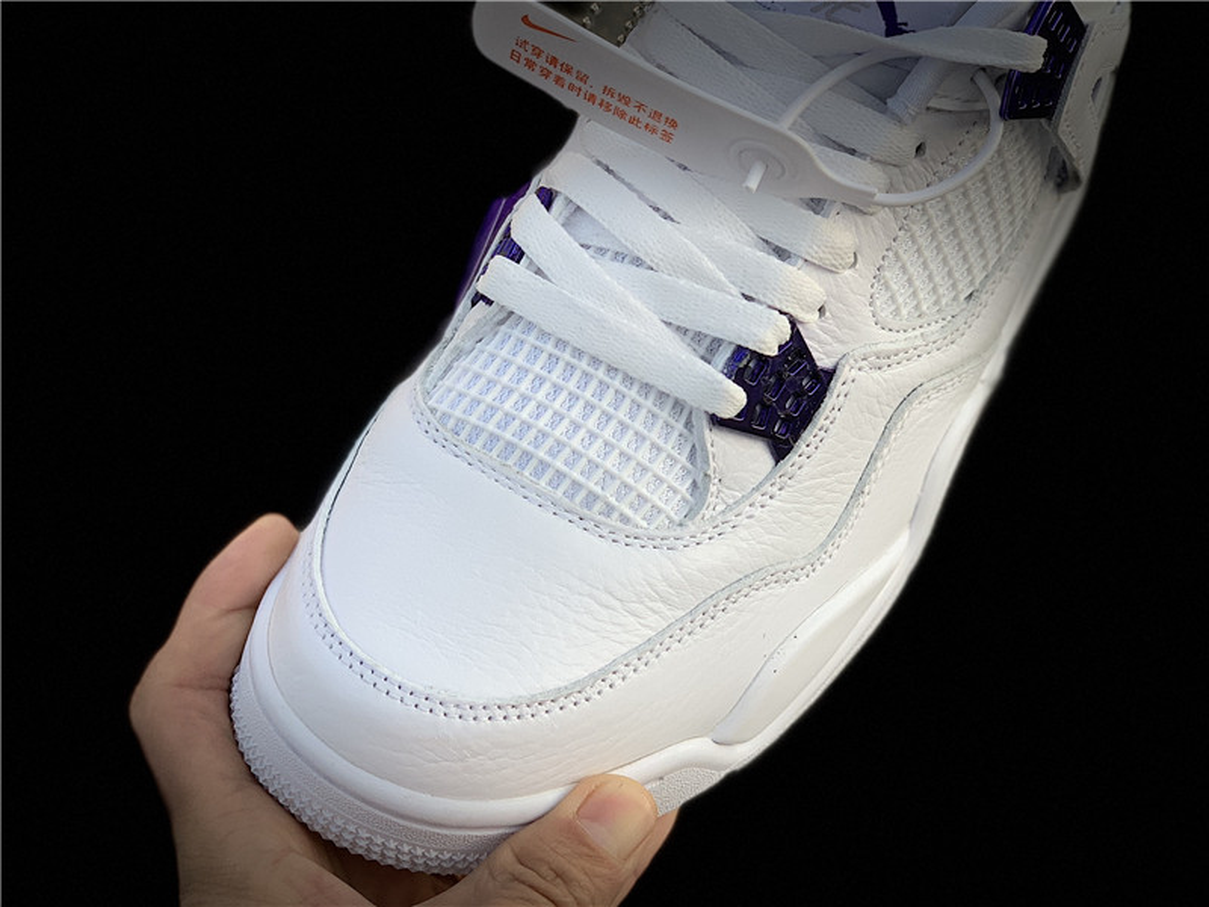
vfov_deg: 28.0
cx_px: 604
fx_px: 1816
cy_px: 454
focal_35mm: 52
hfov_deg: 36.8
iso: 20
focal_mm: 6
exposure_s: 1/122
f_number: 2.4
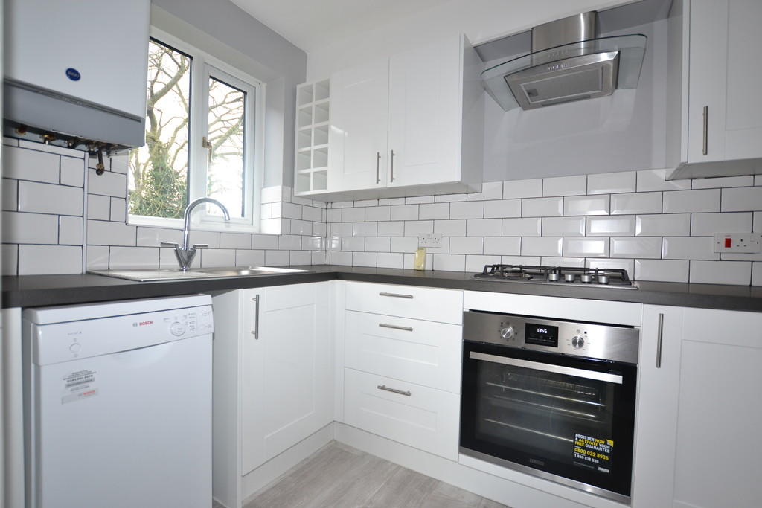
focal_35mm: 16
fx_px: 349
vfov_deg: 72.1
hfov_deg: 95.0
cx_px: 381
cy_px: 254
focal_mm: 11
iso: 400
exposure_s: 1/60
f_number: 4
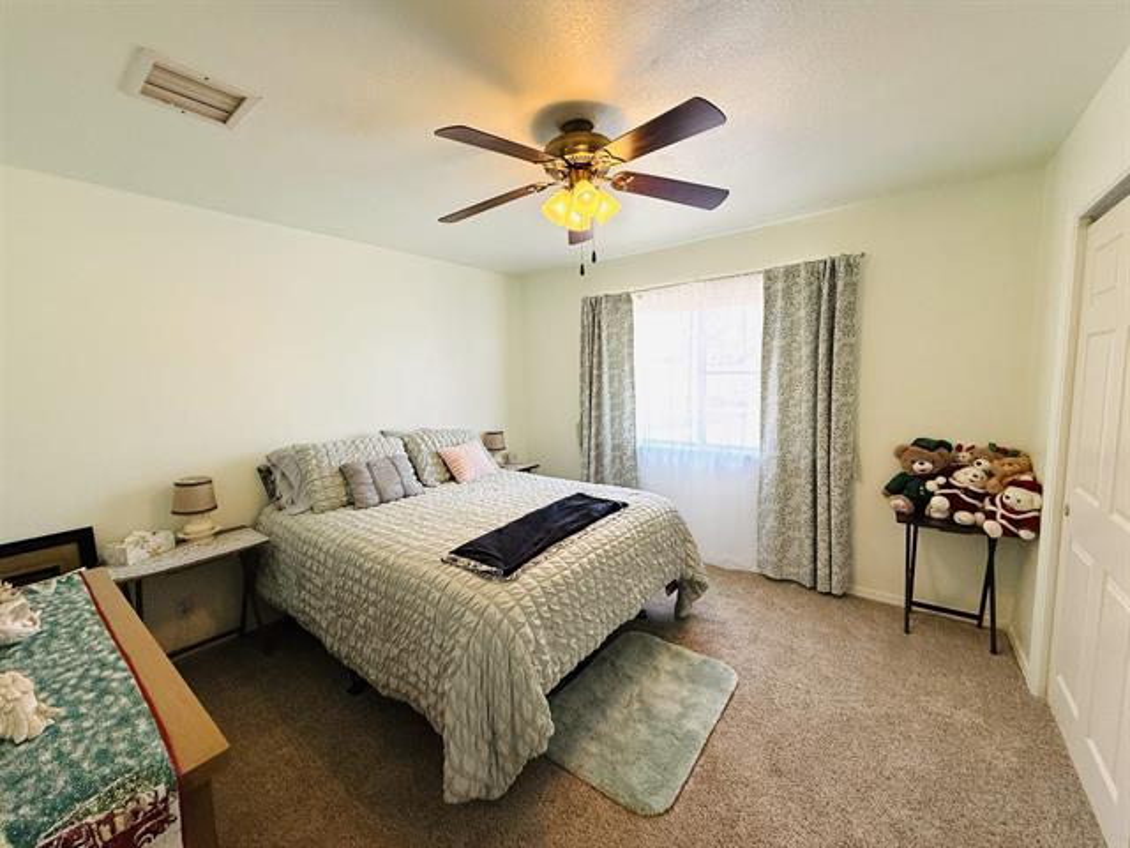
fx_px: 457
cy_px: 424
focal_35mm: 14
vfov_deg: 85.7
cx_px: 565
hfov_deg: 102.1
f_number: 2.2
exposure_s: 1/120
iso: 160
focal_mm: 2.22
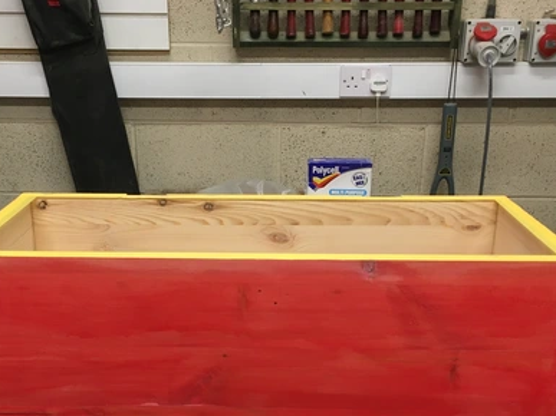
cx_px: 254
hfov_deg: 39.6
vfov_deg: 29.6
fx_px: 771
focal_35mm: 48
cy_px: 326
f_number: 2.2
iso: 125
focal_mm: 4.15
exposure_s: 1/33
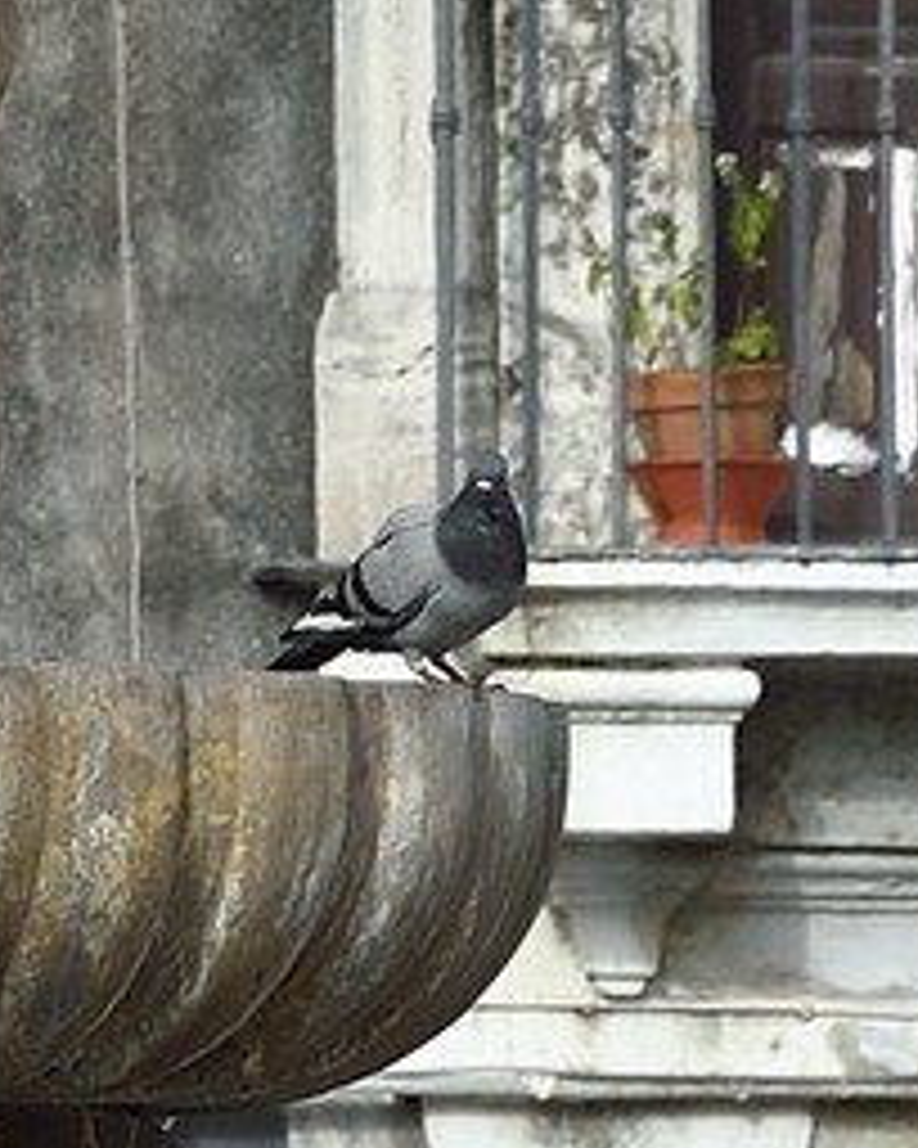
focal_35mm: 1455
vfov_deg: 1.3
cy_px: -2742
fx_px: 49414
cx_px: -886
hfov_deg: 1.1
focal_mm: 165
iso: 200
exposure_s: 1/320
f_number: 11
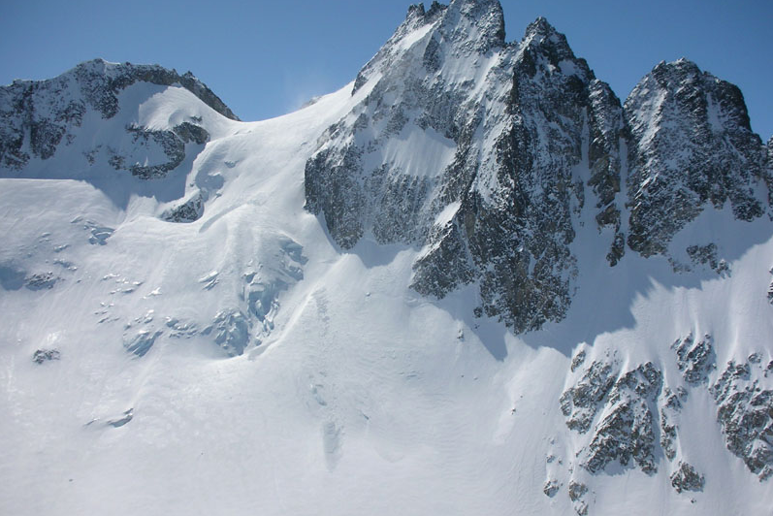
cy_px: 265
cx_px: 387
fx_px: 1031
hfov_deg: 41.1
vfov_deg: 28.1
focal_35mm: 48
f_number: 9.9
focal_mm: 7.7
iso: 50
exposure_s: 1/212
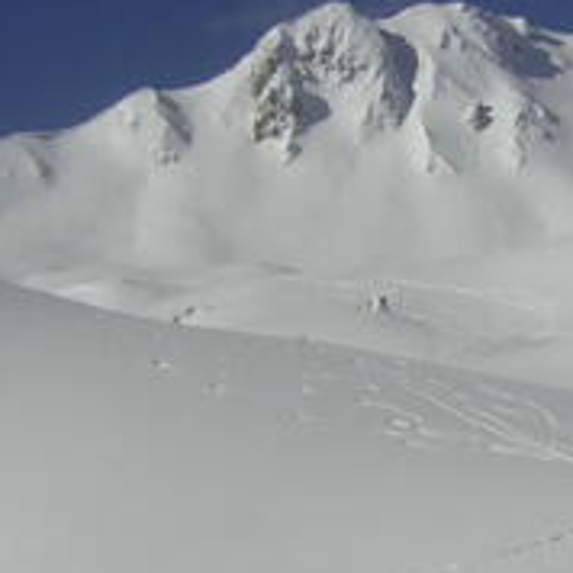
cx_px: 681
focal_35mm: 105
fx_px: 1966
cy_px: 370
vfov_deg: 16.6
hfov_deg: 16.0
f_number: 5.2
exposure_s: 1/1481
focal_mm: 4.7
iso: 50
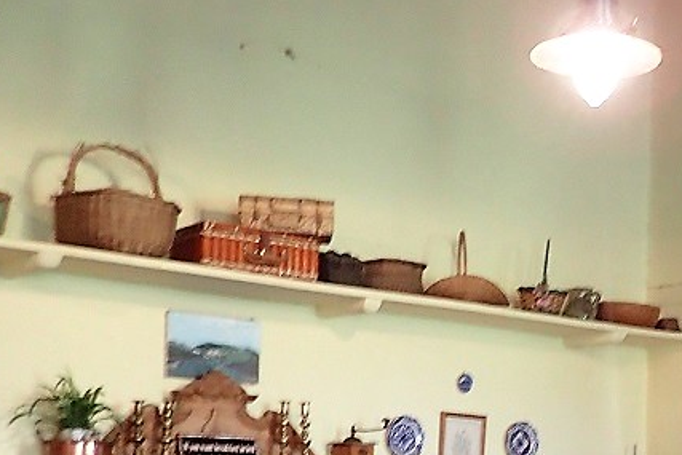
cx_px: 660
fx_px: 1383
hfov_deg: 26.4
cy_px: 460
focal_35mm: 73
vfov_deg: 18.2
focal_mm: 4.5
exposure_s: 1/30
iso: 320
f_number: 2
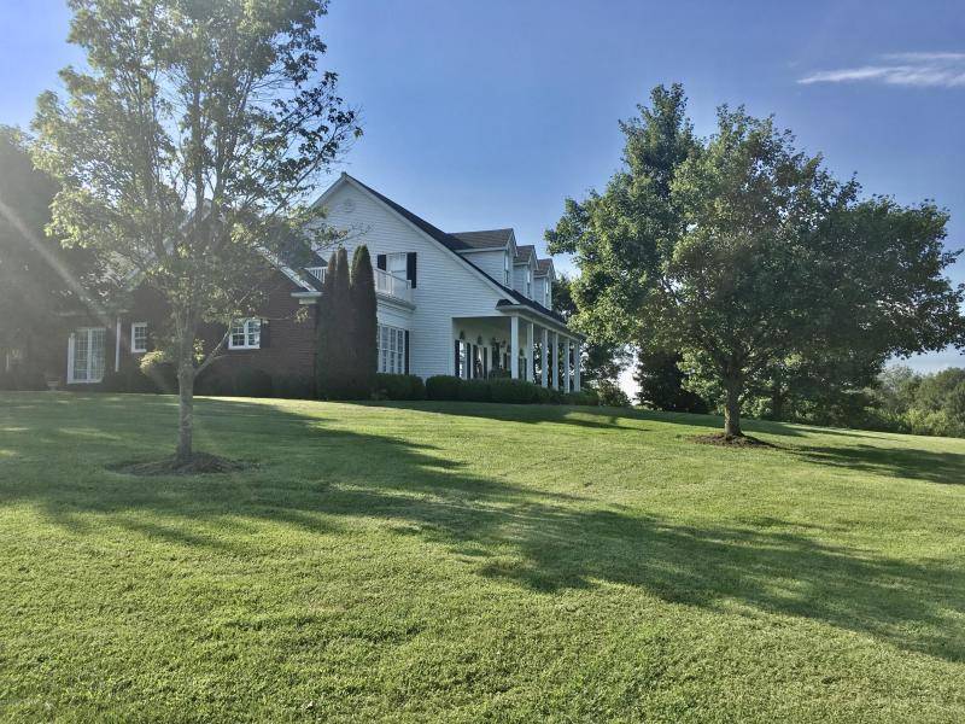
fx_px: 808
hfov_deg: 61.7
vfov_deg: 48.2
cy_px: 362
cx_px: 482
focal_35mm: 29
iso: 25
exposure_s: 1/1508
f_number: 2.2
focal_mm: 4.15
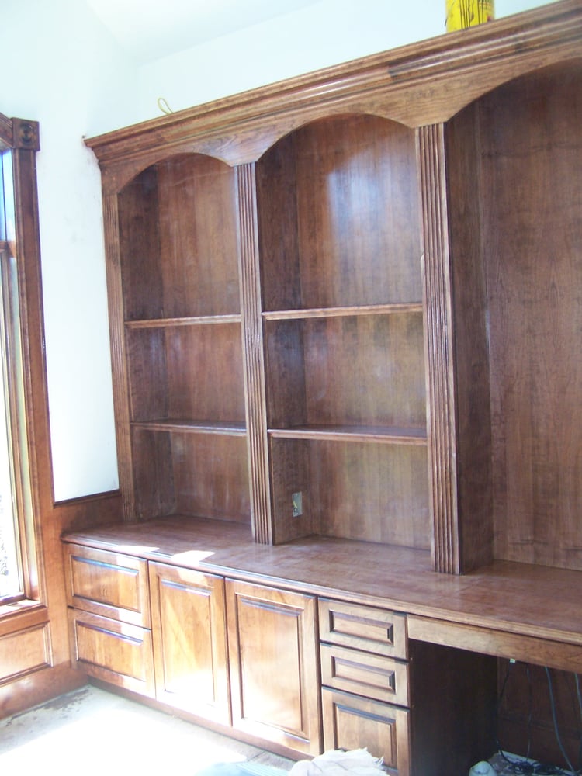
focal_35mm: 38
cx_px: 291
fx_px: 852
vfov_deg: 49.0
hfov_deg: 37.7
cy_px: 388
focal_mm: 6.3
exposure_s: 1/60
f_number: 2.8
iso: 140
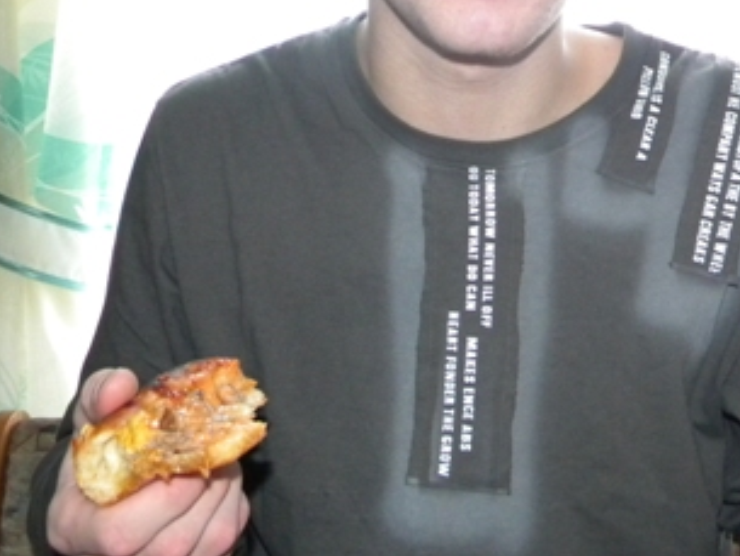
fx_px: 1176
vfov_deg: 26.1
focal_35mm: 55
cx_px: 471
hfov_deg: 34.7
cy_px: 112
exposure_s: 1/26
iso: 400
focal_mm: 5
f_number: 3.5
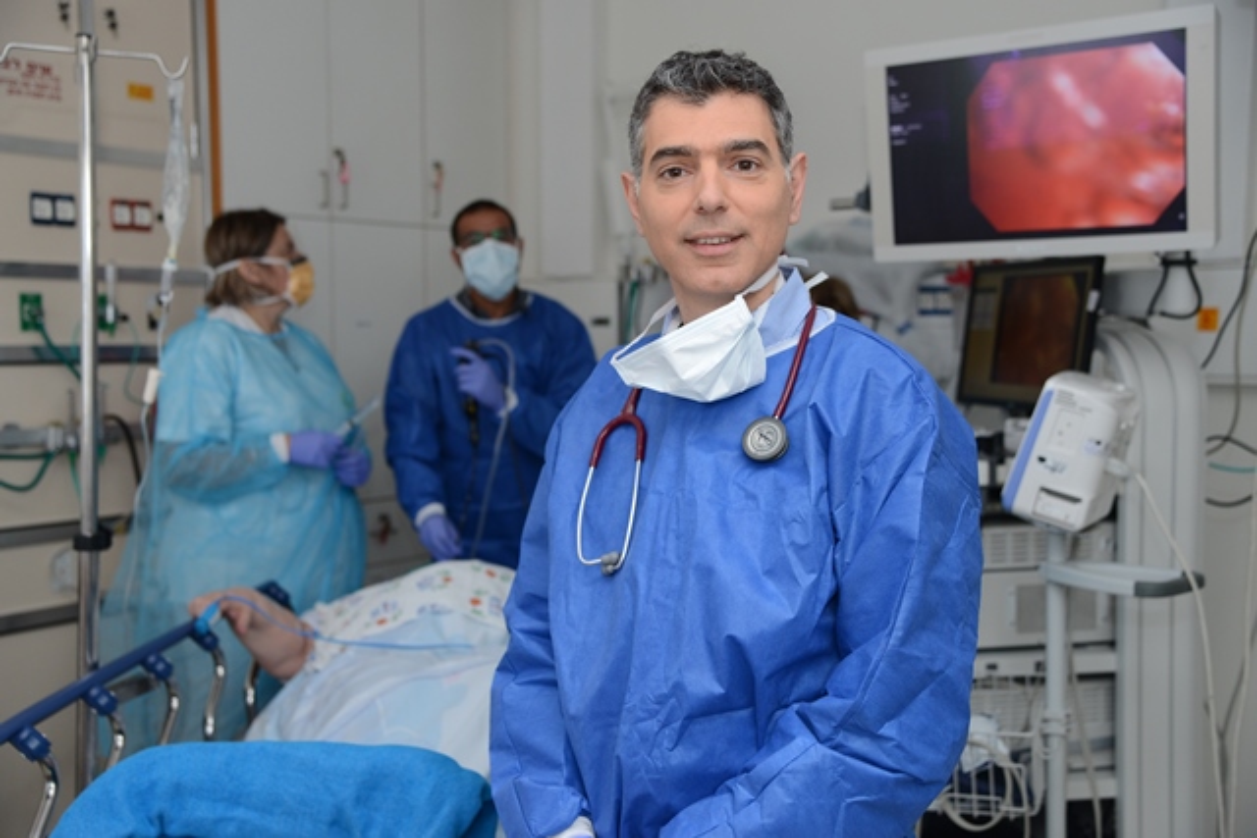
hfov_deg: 42.7
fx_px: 1606
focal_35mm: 46
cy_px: 419
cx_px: 628
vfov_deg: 29.3
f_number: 4
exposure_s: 1/200
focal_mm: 46
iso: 640
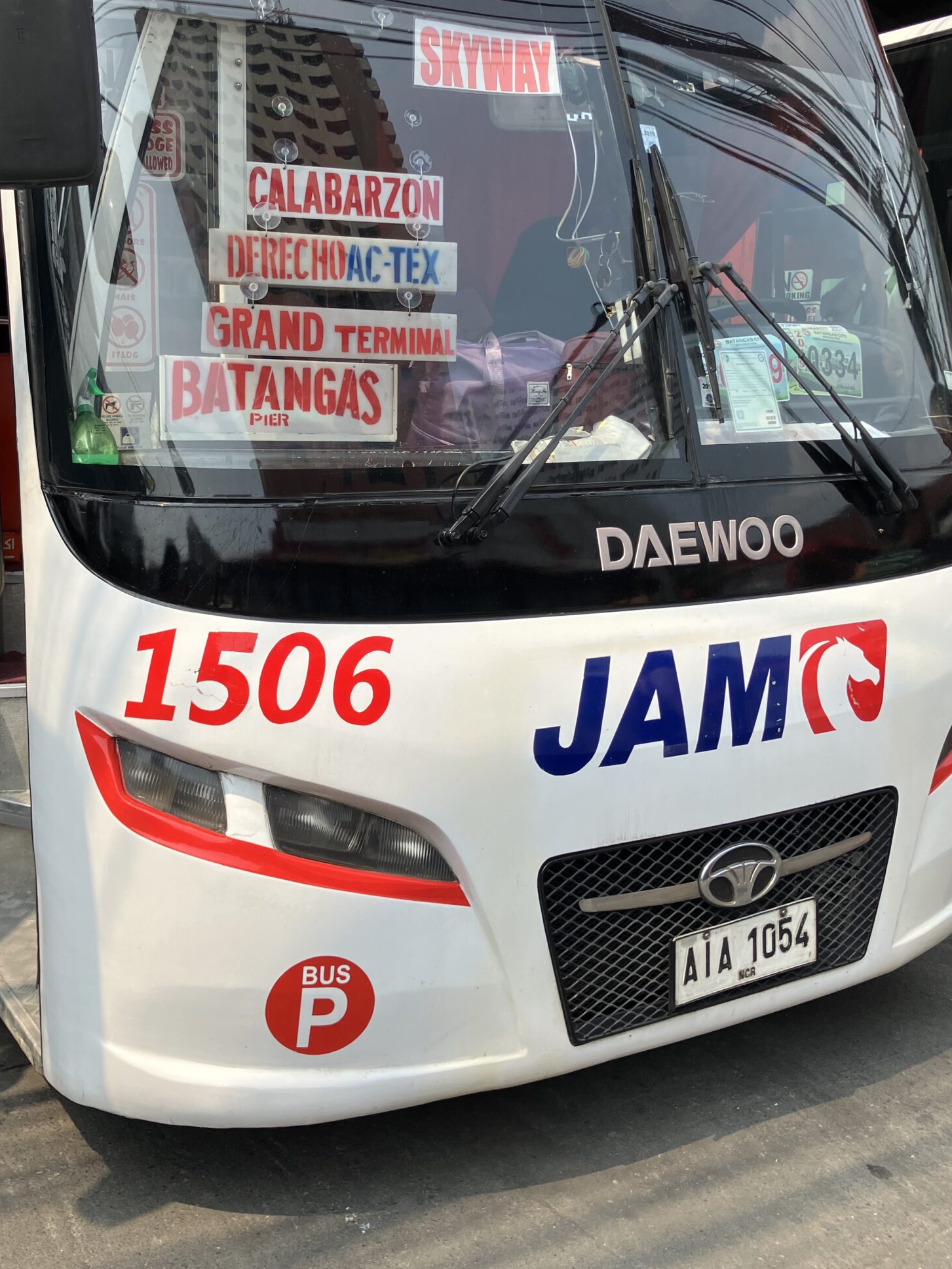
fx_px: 1357
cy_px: 494
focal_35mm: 37
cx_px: 386
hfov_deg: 38.5
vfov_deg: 49.8
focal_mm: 3.99
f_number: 1.8
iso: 32
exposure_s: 1/1312
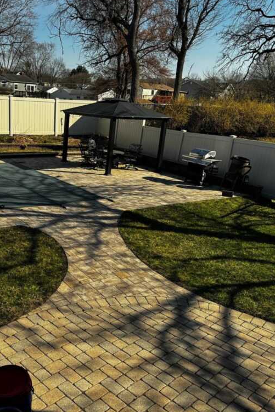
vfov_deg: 55.8
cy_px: 202
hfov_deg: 37.6
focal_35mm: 34
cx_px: 60
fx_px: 390
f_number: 1.78
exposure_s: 1/995
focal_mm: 6.76
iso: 80
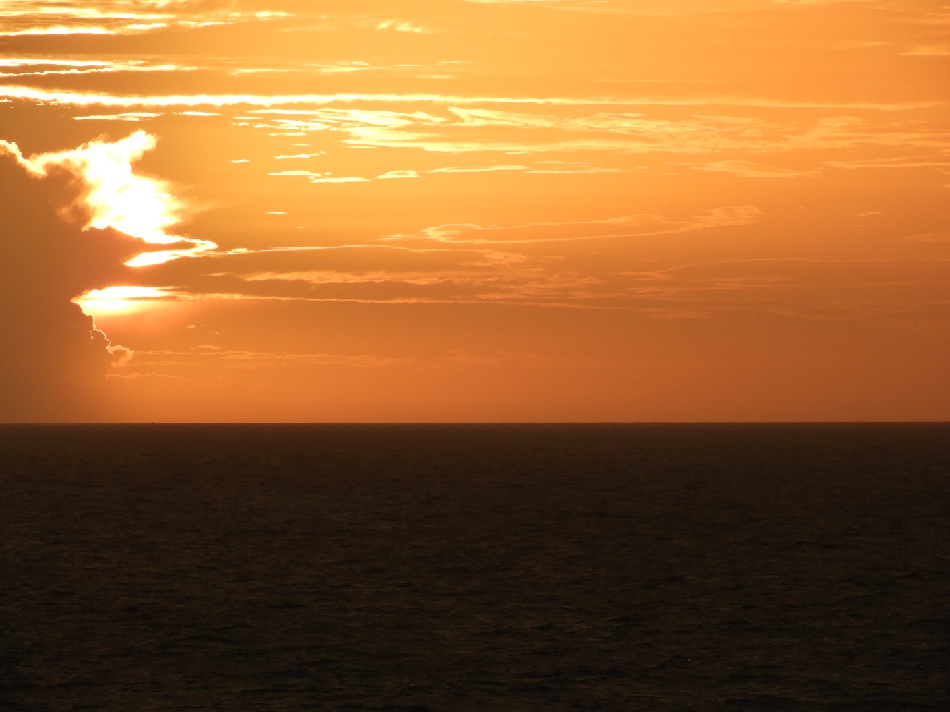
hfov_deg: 6.0
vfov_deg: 4.5
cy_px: 356
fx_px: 9057
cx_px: 475
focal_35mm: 330
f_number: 5.5
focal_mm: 59.1
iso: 100
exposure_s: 1/400
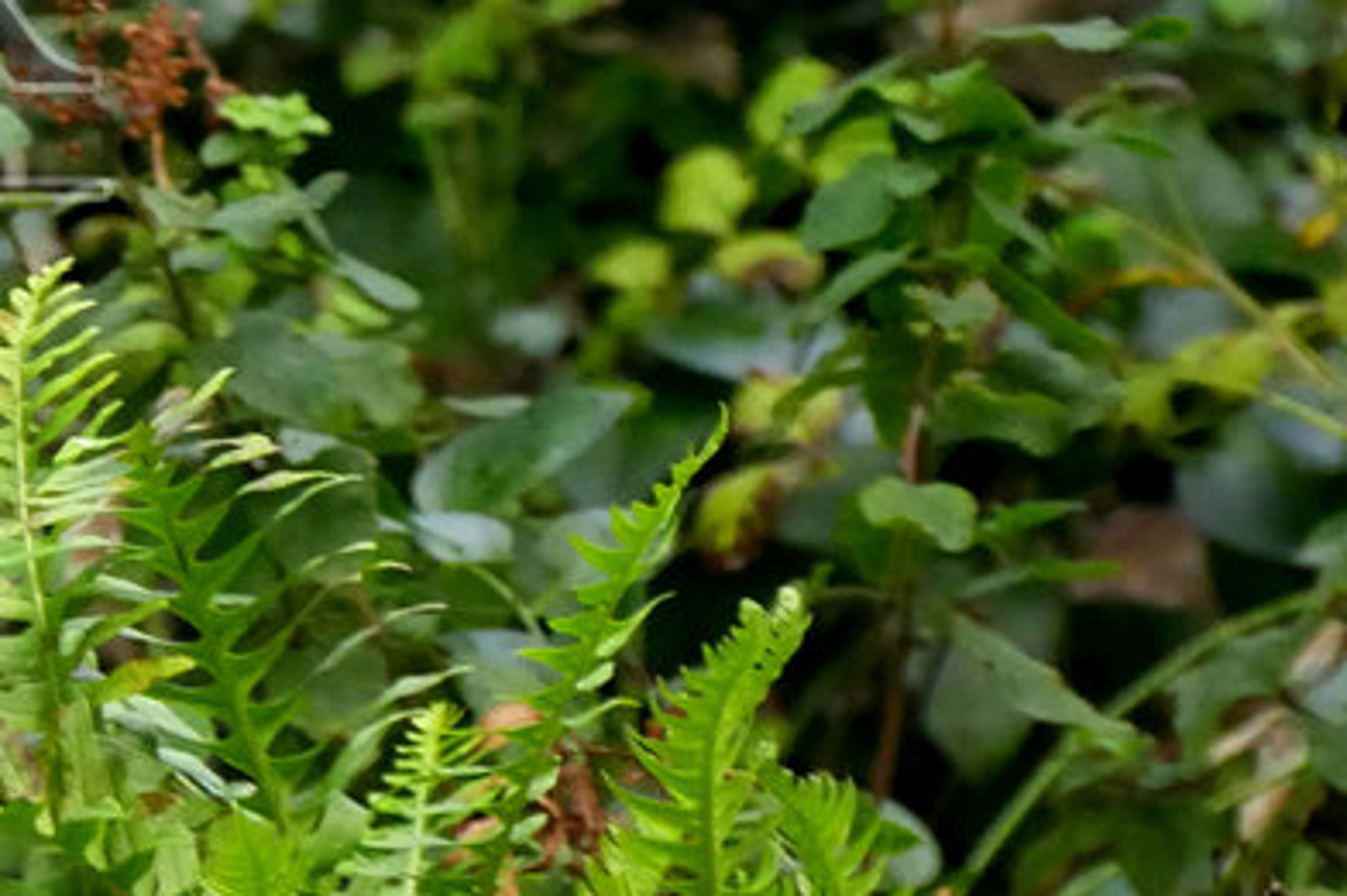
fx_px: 29246
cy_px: 22
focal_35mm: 782
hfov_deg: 2.6
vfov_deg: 1.8
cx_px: -467
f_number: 5.4
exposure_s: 1/400
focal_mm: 92
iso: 1600
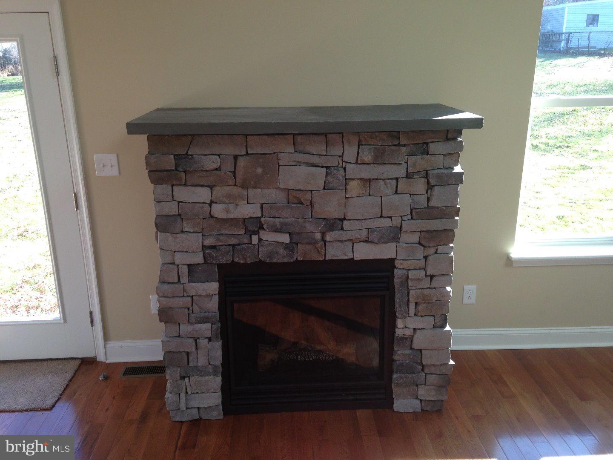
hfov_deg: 55.4
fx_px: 584
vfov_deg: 42.9
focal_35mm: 33
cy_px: 230
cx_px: 306
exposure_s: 1/120
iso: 64
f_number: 2.4
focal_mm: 4.12
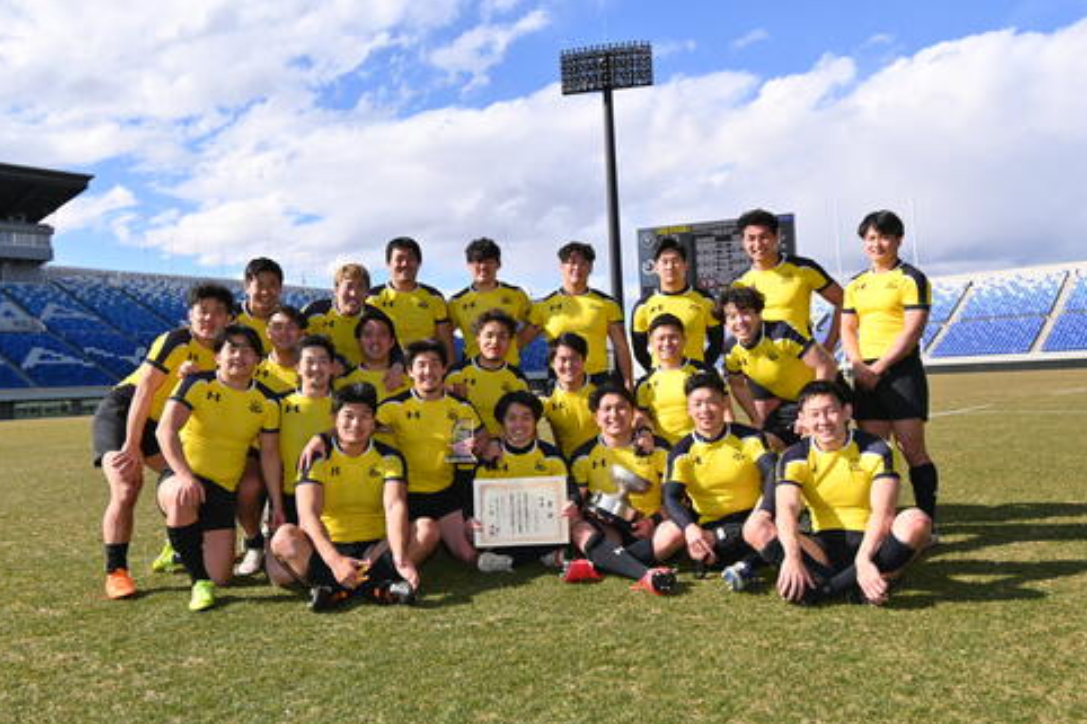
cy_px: 357
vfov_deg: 46.4
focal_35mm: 28
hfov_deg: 65.5
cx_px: 539
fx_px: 845
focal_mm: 18
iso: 100
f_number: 10
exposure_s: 1/200
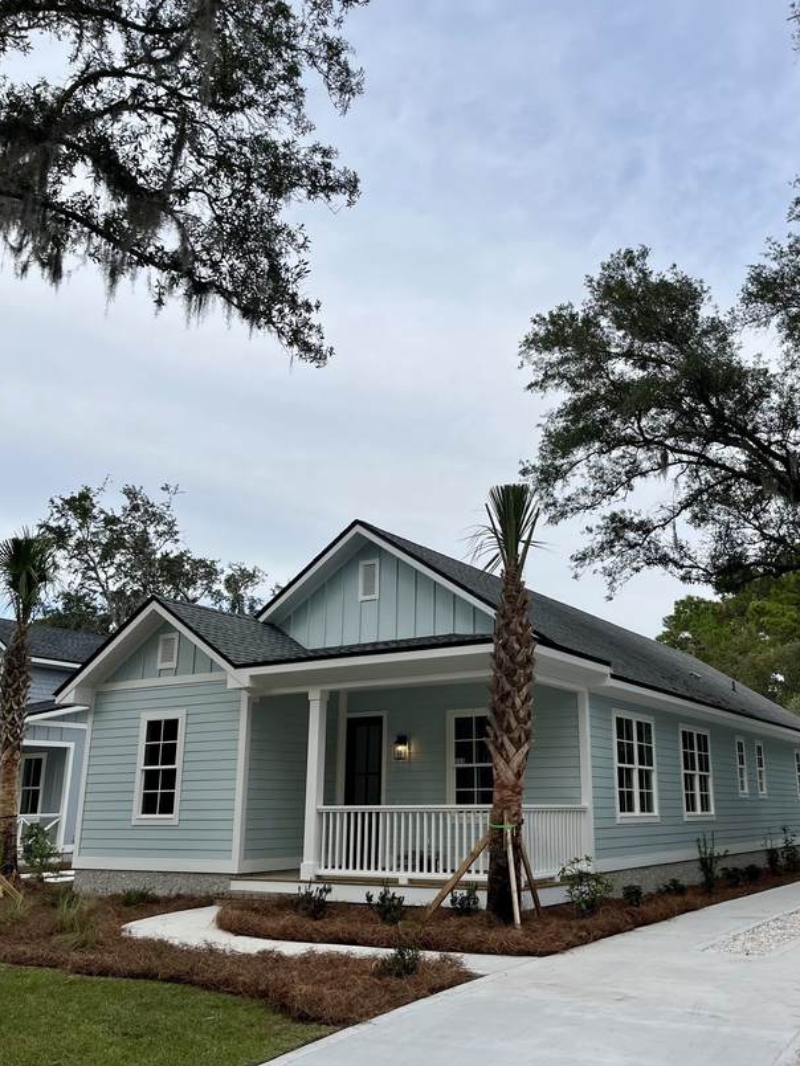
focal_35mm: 31
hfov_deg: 45.3
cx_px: 465
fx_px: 955
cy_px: 539
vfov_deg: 58.3
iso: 50
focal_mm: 5.1
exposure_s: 1/1862
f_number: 1.6
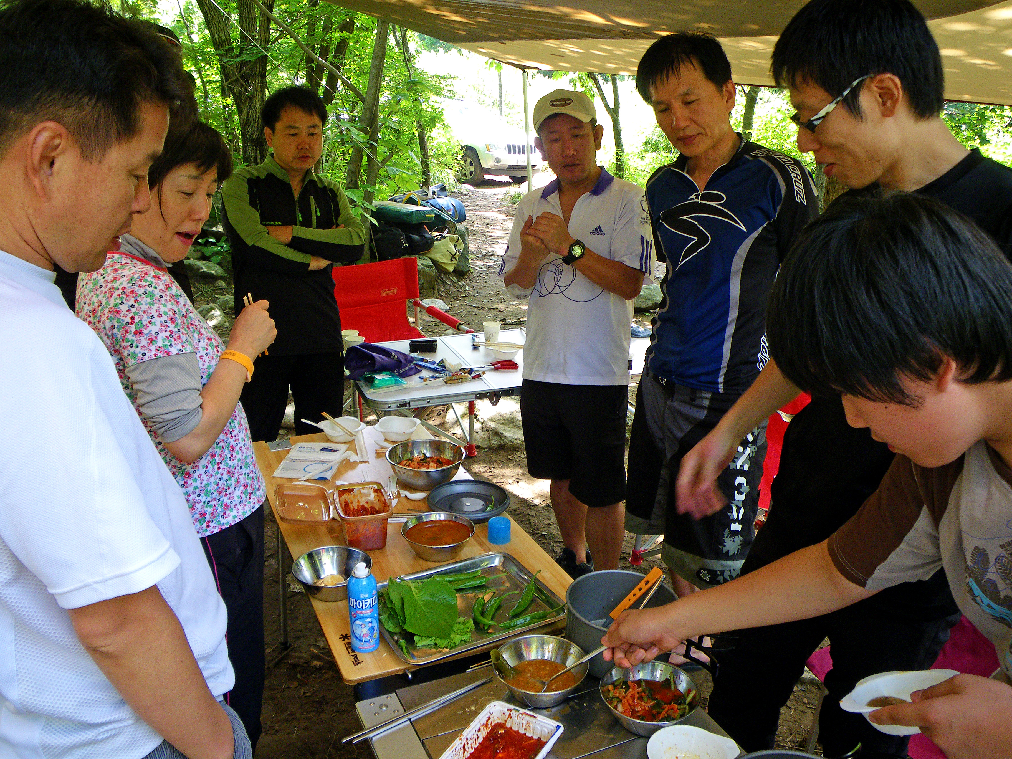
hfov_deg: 63.4
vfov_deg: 49.7
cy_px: 380
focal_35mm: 28
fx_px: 819
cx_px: 506
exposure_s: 1/50
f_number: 3.5
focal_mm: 5
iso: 160
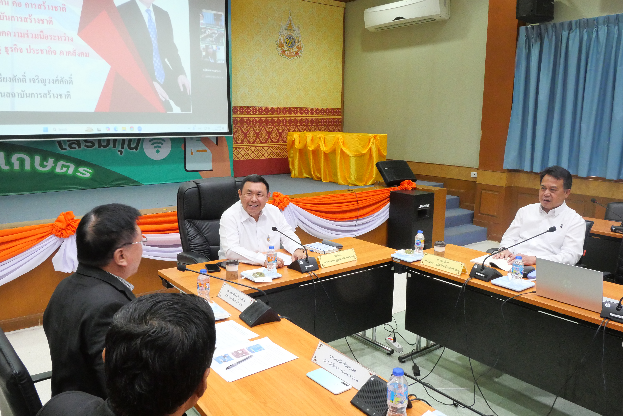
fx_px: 502
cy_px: 208
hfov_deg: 63.6
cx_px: 312
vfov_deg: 45.0
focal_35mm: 29
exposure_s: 1/30
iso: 3200
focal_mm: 14
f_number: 8
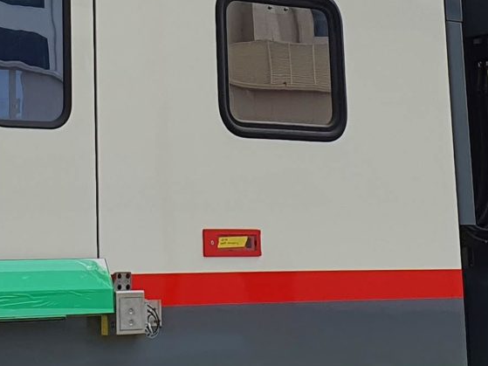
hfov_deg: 16.5
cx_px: 159
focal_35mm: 119
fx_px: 1677
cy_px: -112
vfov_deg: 12.1
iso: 50
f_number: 2.4
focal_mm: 4.32
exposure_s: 1/2312
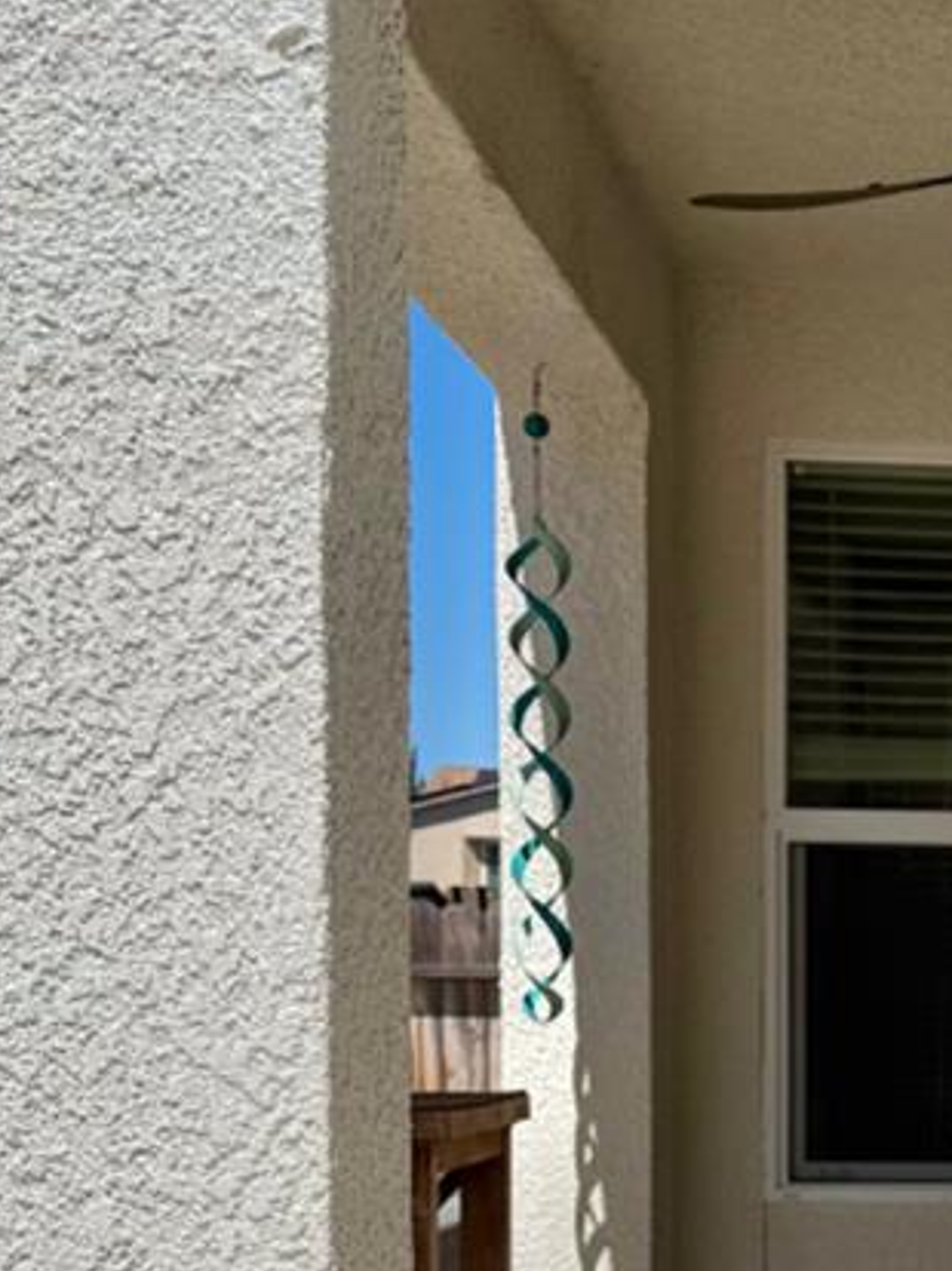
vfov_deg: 22.0
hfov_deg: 15.6
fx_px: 3193
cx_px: 1442
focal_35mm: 87
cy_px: 1116
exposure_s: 1/10309
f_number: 1.78
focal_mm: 6.76
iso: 80
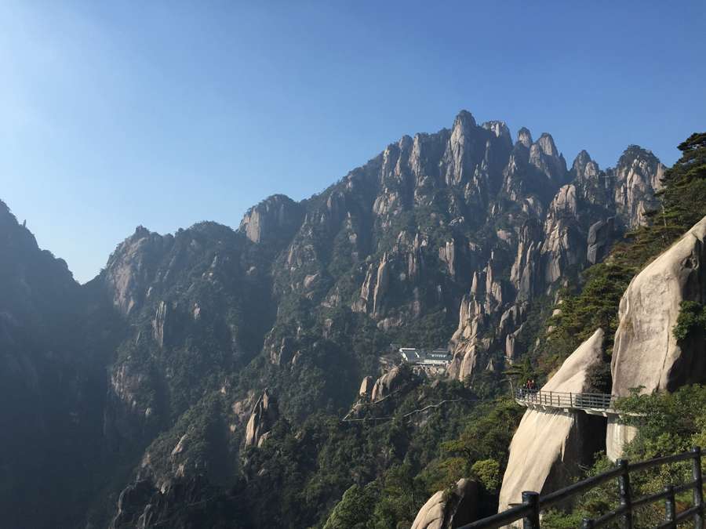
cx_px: 353
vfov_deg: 48.2
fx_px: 591
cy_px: 264
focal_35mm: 29
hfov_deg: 61.7
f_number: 2.2
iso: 32
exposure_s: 1/1647
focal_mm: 4.15
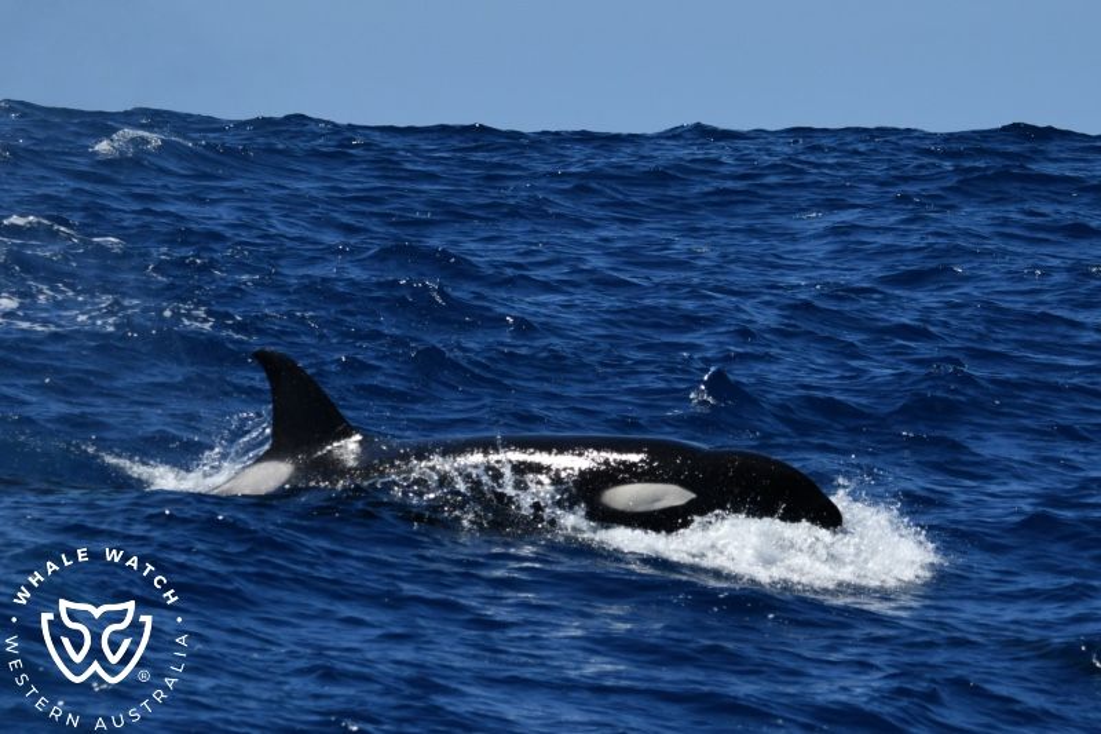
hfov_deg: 6.4
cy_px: 367
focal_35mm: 320
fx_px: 9784
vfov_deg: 4.3
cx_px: 550
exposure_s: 1/8000
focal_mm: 320
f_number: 5.6
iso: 720
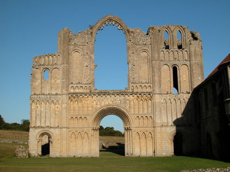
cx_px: 115
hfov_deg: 38.2
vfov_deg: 29.1
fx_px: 332
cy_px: 86
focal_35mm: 50
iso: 100
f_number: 7.6
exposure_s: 1/388
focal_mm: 12.7
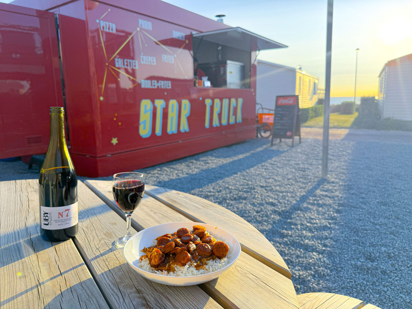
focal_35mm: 24
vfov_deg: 56.8
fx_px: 286
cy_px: 154
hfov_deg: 71.6
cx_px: 206
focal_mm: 6.76
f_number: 1.8
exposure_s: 1/1900
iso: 80
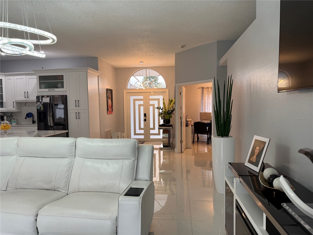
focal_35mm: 24
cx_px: 156
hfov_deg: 71.6
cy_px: 118
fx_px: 217
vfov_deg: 56.8
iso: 160
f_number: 1.78
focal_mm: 6.76
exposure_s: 1/120
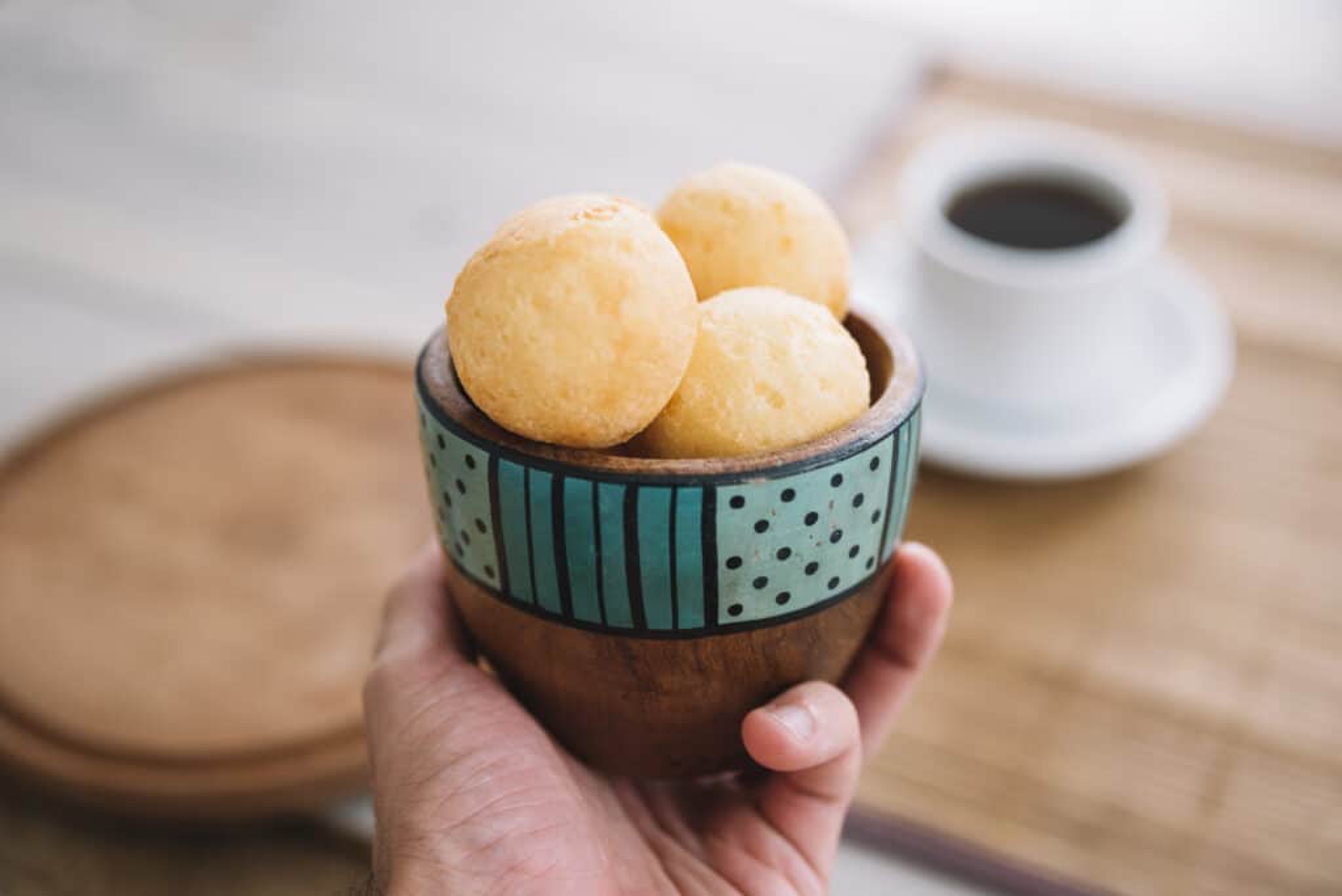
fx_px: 2051
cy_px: 448
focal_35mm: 55
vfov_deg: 24.7
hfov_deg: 36.2
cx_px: 671
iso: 160
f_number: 2.8
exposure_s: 1/125
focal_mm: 55
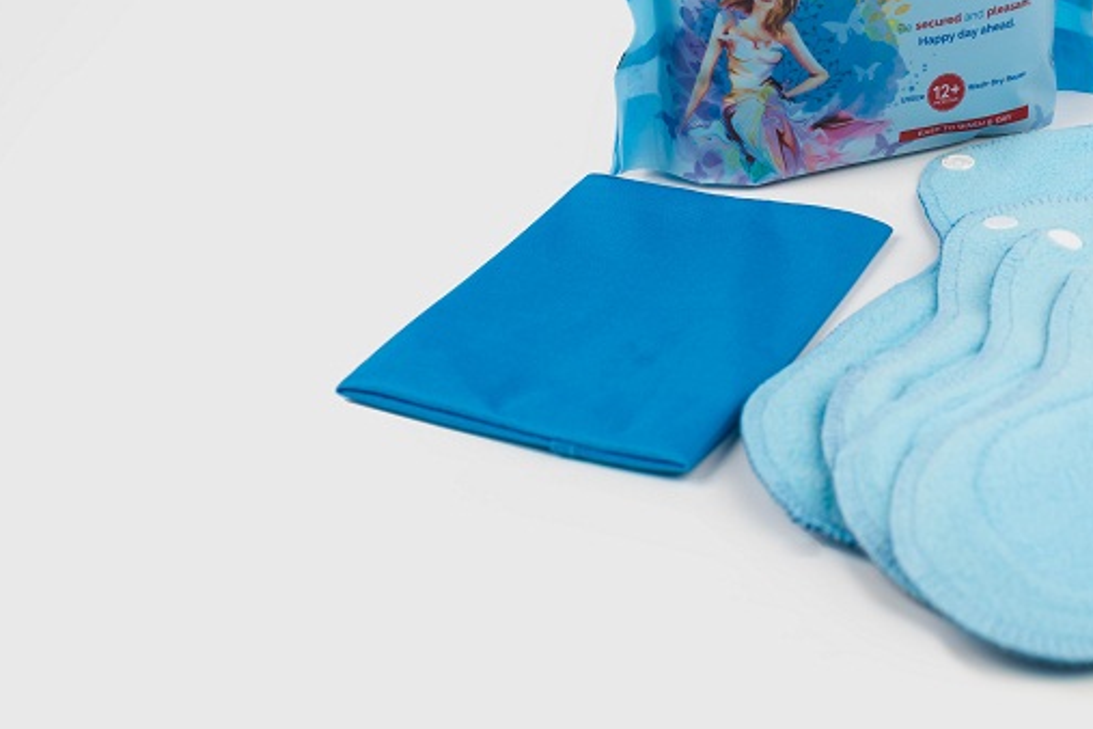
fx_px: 2095
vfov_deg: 19.5
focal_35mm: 69
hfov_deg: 28.5
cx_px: 908
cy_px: 130
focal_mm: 35
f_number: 5.6
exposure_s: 1/160
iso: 100
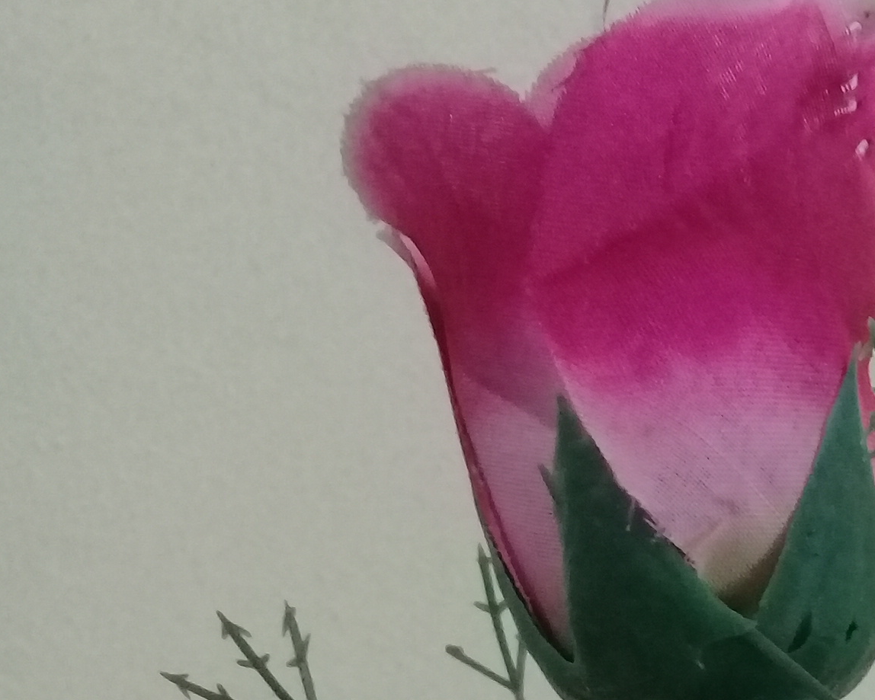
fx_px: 2228
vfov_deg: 17.4
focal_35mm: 86
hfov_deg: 20.0
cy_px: 706
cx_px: 1200
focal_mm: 3.3
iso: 200
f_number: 2.2
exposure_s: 1/33
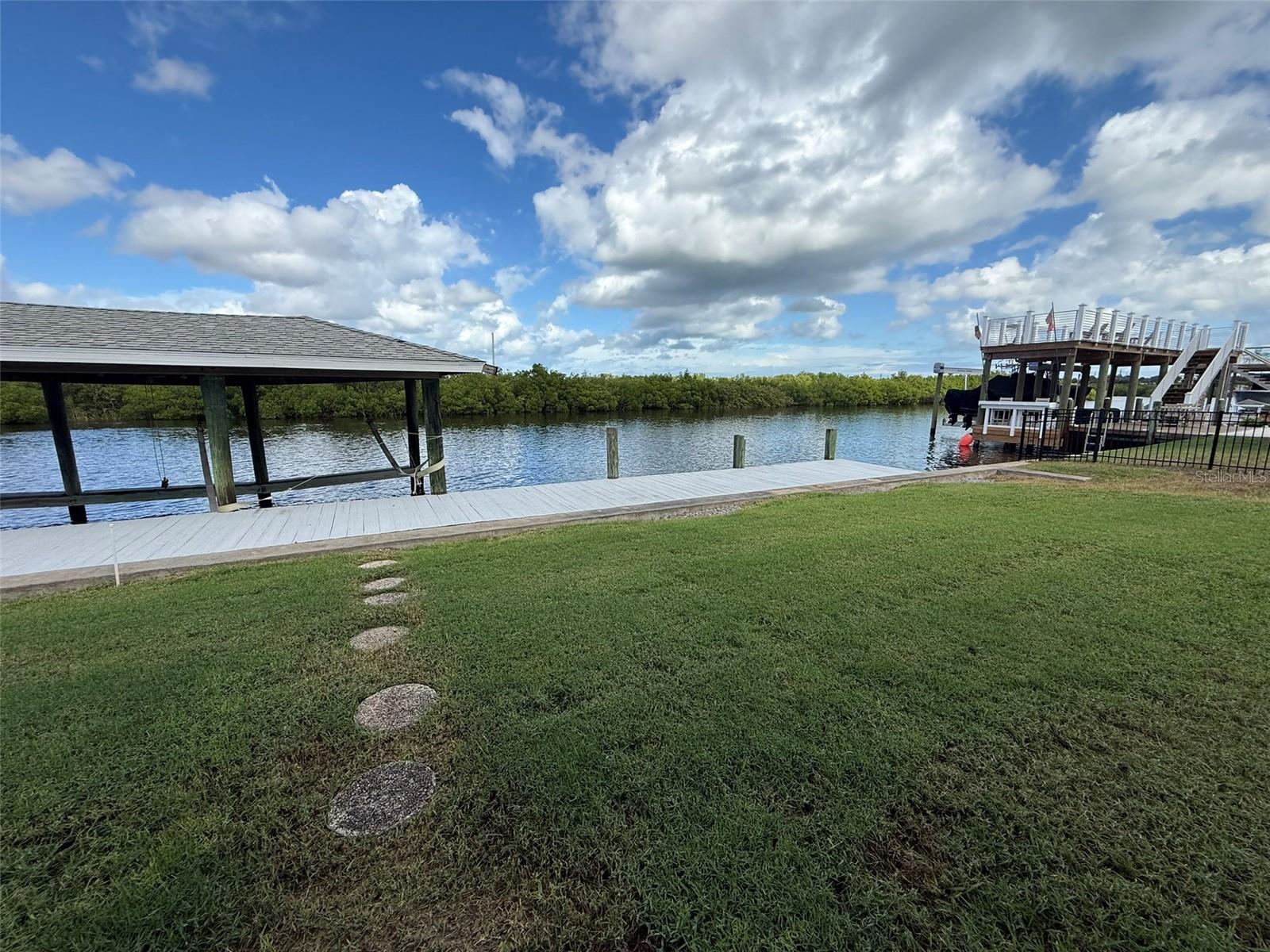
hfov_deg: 102.1
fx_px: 514
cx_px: 635
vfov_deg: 85.7
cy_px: 476
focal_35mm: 14
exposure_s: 1/1656
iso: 50
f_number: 2.2
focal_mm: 2.22
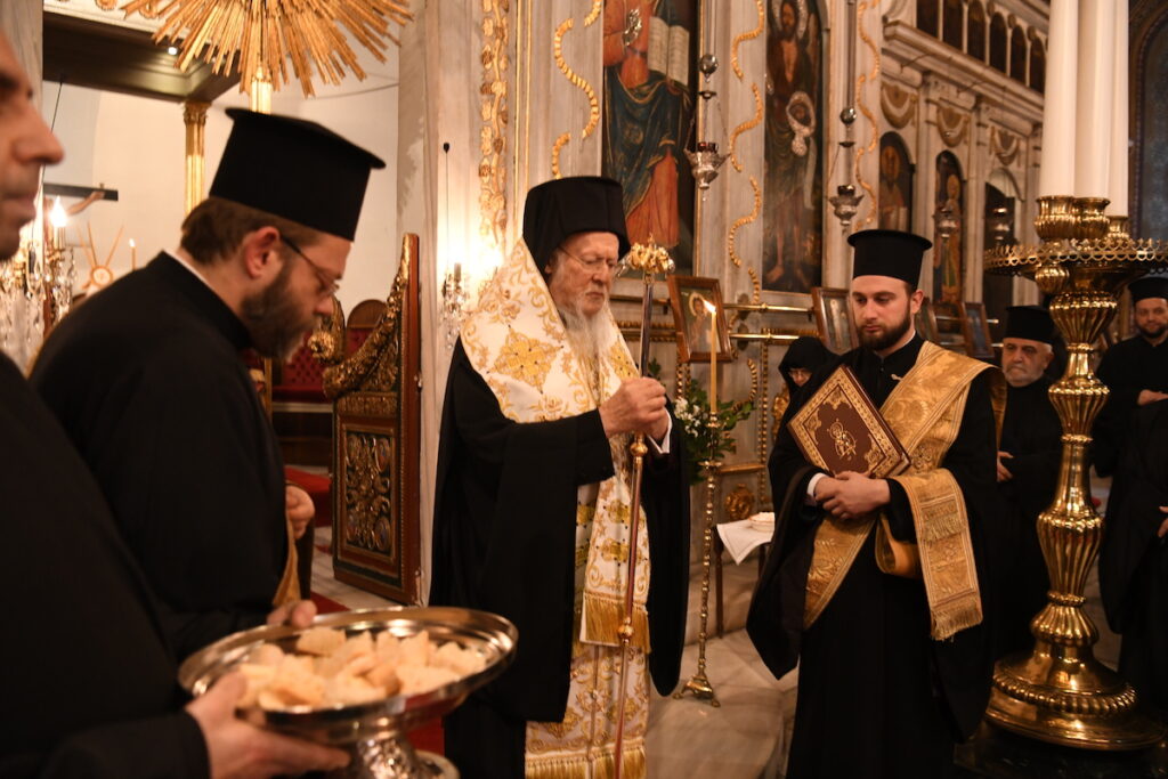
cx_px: 584
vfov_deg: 45.0
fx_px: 941
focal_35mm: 29
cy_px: 390
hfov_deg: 63.7
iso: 3200
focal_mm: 29
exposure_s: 1/100
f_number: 4
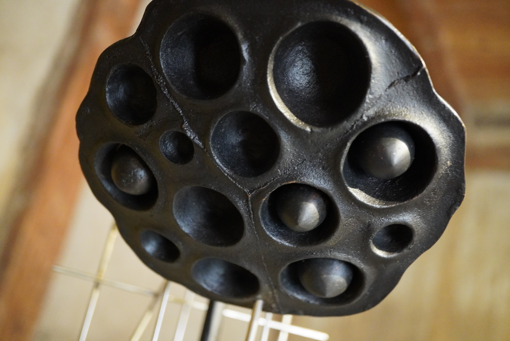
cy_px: 170
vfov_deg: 29.9
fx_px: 638
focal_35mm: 45
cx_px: 255
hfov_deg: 43.6
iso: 6400
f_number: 3.5
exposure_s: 1/25
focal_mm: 30
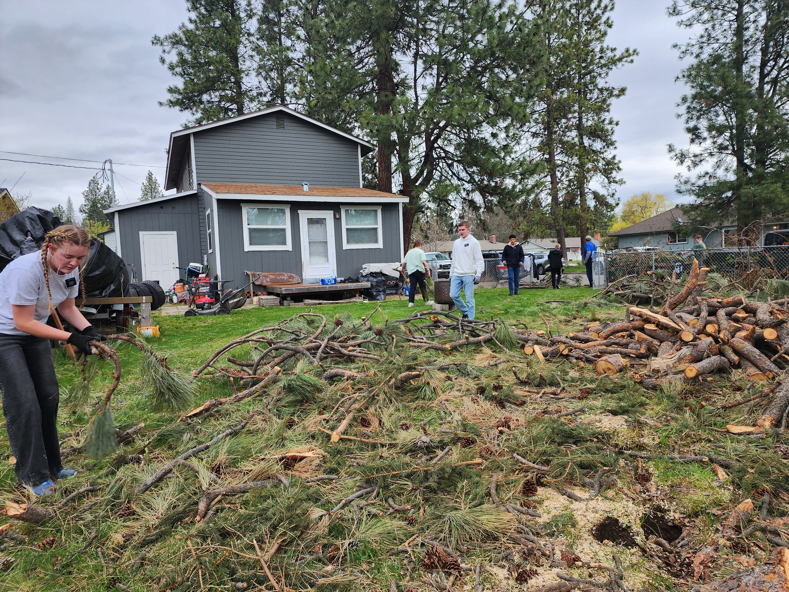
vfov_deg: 58.9
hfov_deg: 73.9
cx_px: 394
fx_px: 524
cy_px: 296
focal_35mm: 23
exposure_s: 1/180
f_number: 1.8
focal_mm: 6.4
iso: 16
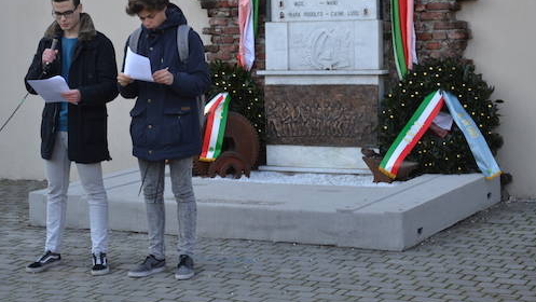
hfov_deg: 23.4
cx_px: 229
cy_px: 99
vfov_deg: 13.3
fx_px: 1294
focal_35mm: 91
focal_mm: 48
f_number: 5.6
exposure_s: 1/125
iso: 250
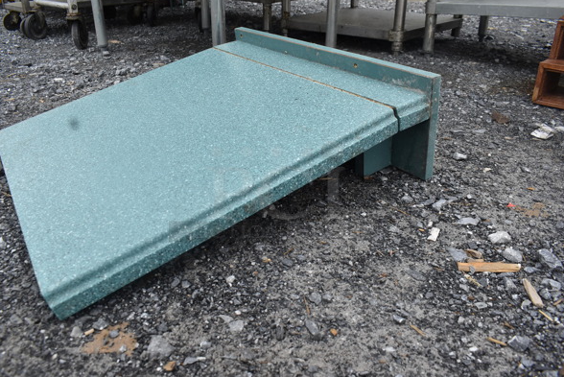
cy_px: 191
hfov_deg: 65.4
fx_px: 439
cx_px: 276
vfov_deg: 46.5
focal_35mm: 28
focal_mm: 18
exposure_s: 1/400
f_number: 7.1
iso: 200
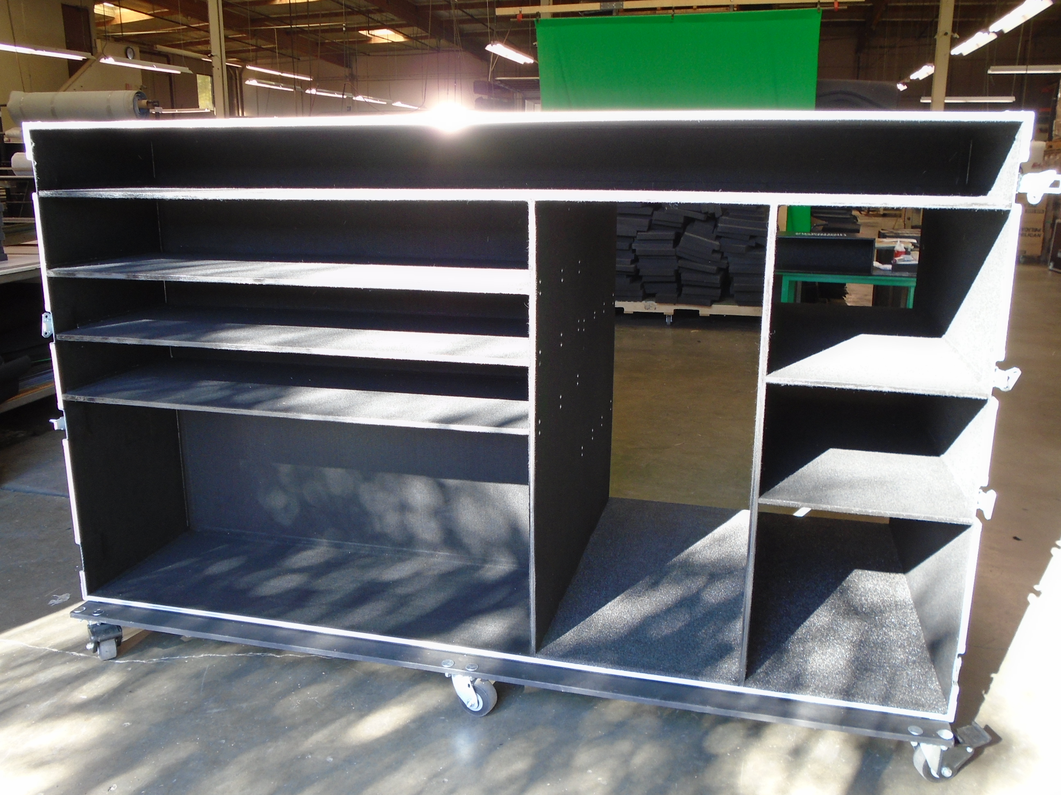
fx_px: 950
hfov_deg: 58.4
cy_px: 398
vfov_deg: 45.4
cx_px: 530
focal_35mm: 31
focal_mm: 5.5
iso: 100
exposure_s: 1/30
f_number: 3.5
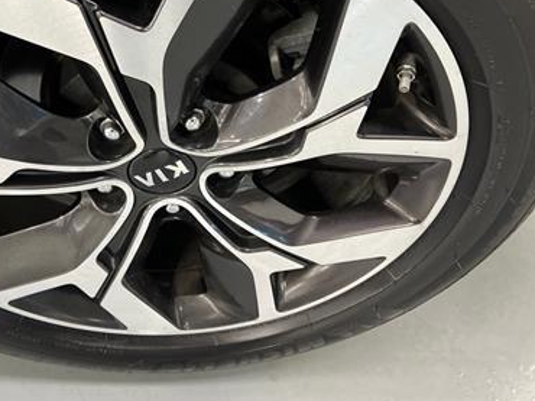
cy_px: 119
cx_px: 172
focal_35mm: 45
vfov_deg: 31.8
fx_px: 695
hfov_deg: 41.5
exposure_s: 1/40
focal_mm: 5.7
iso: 400
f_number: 1.5
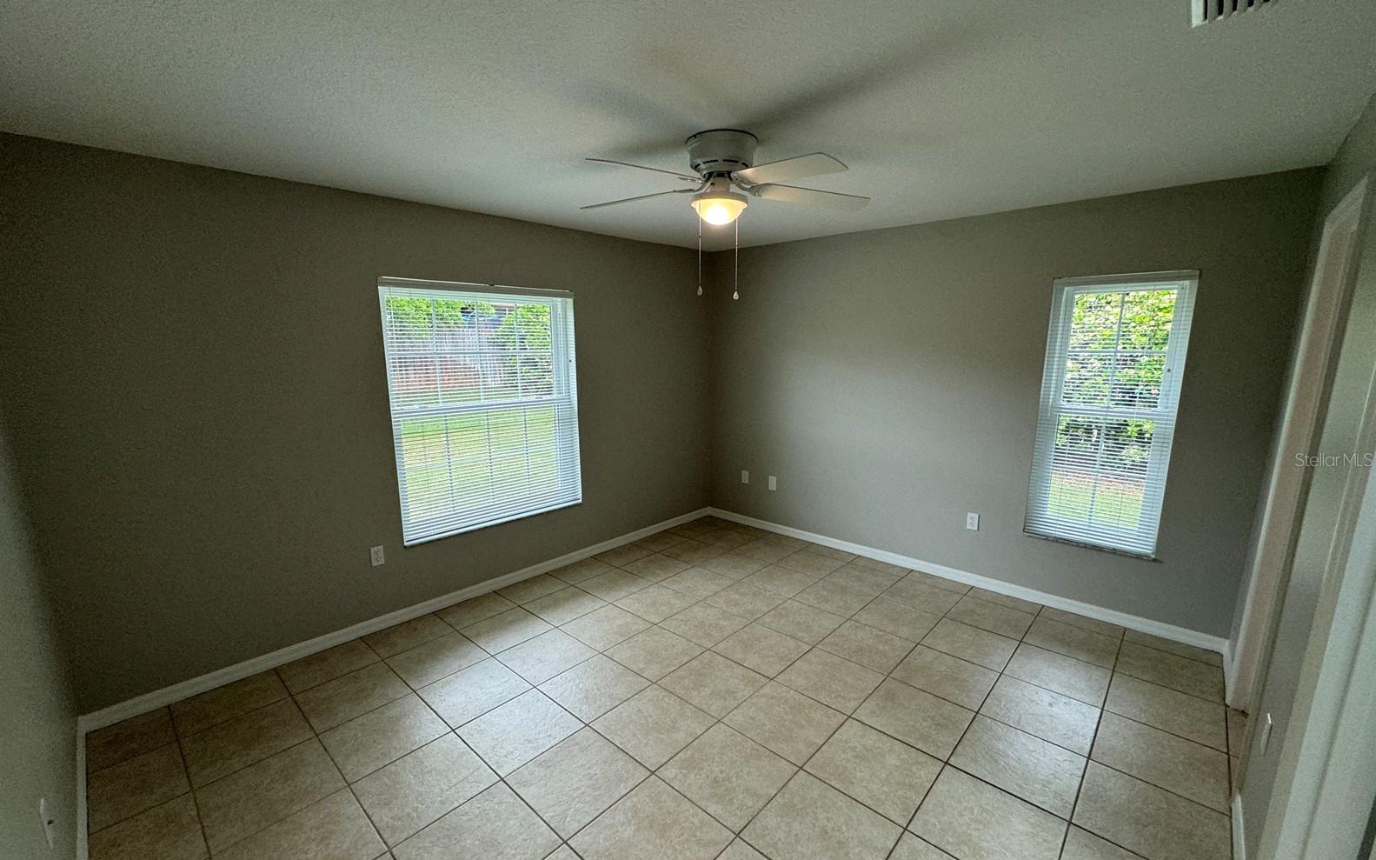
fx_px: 562
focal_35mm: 15
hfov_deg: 101.5
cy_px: 459
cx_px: 681
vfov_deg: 74.7
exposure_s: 1/120
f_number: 2.2
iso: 160
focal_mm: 2.22
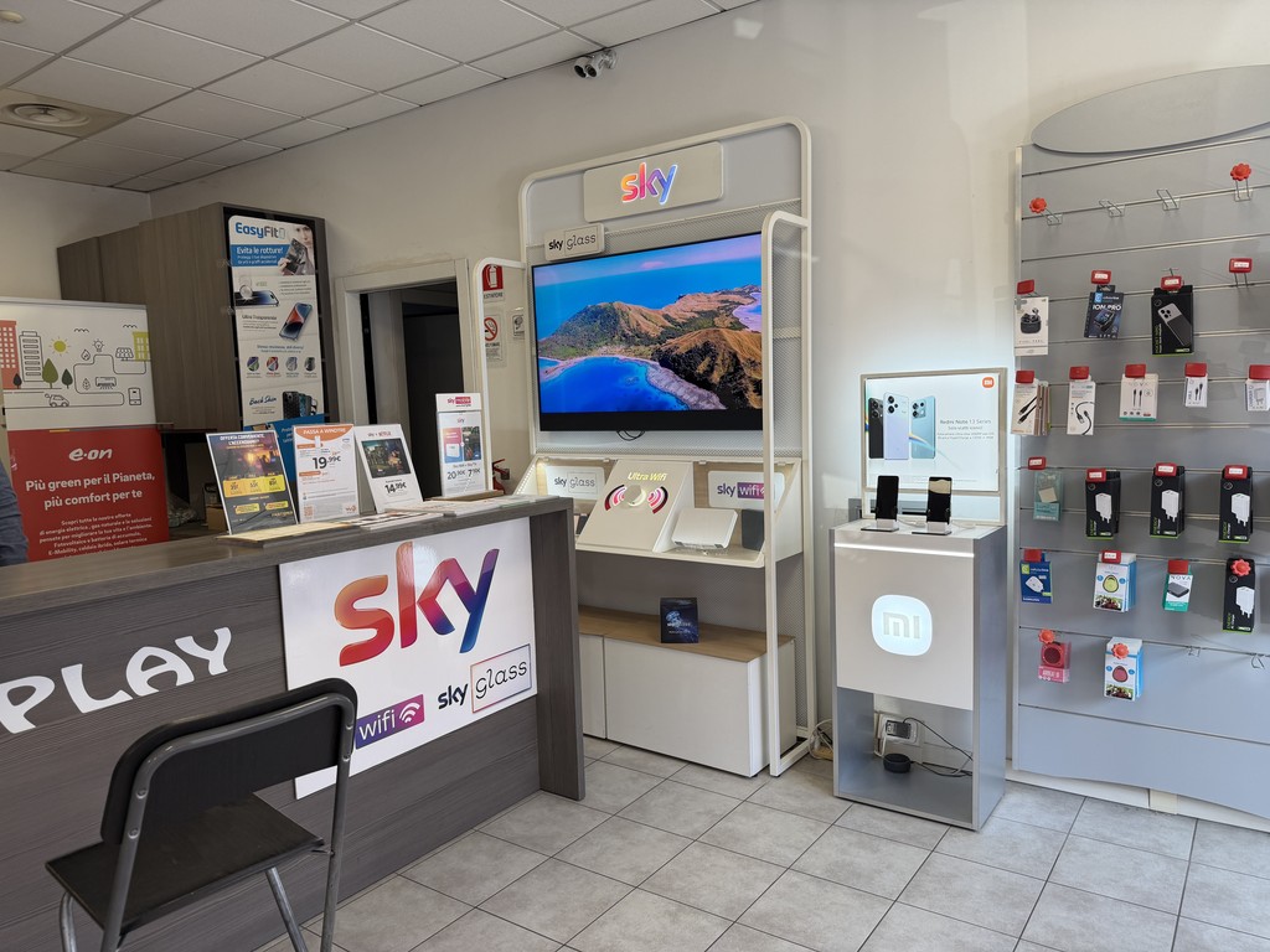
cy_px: 476
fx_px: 881
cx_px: 635
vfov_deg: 56.8
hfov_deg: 71.6
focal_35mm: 24
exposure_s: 1/167
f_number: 1.78
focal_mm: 6.76
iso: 64
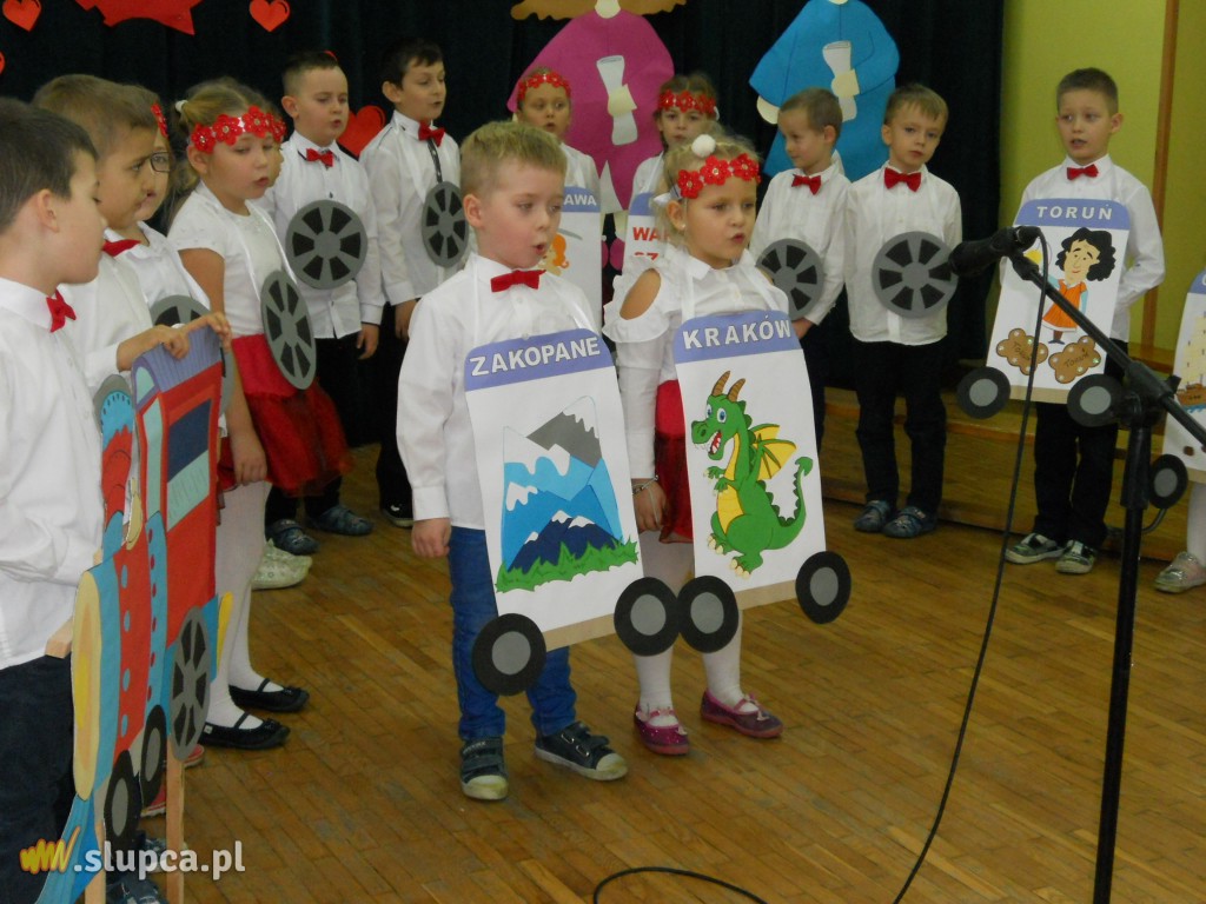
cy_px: 452
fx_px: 1881
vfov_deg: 27.0
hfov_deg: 35.5
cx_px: 603
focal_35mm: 54
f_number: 4.8
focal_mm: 9.8
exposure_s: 1/30
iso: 400
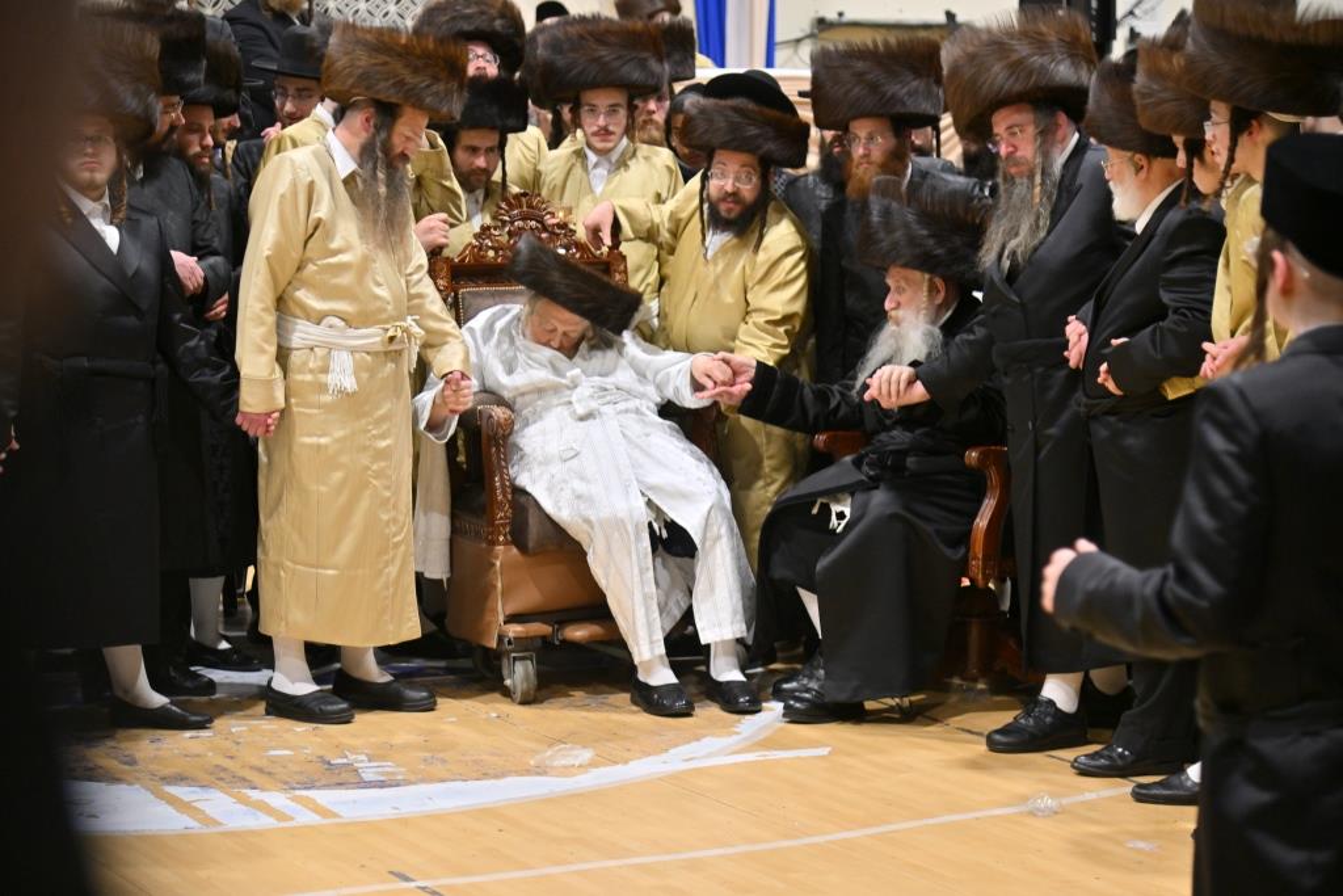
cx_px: 672
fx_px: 3432
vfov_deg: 14.9
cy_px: 448
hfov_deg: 22.1
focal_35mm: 92
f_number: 4
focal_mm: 92
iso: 800
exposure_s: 1/160
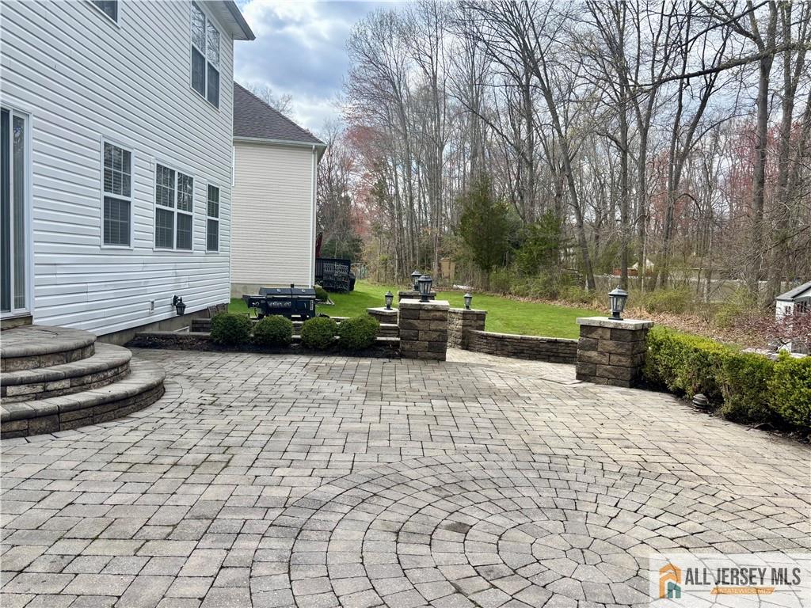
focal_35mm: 26
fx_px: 609
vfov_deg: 53.1
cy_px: 304
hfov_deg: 67.3
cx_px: 406
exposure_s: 1/1437
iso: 50
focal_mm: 5.96
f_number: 1.6
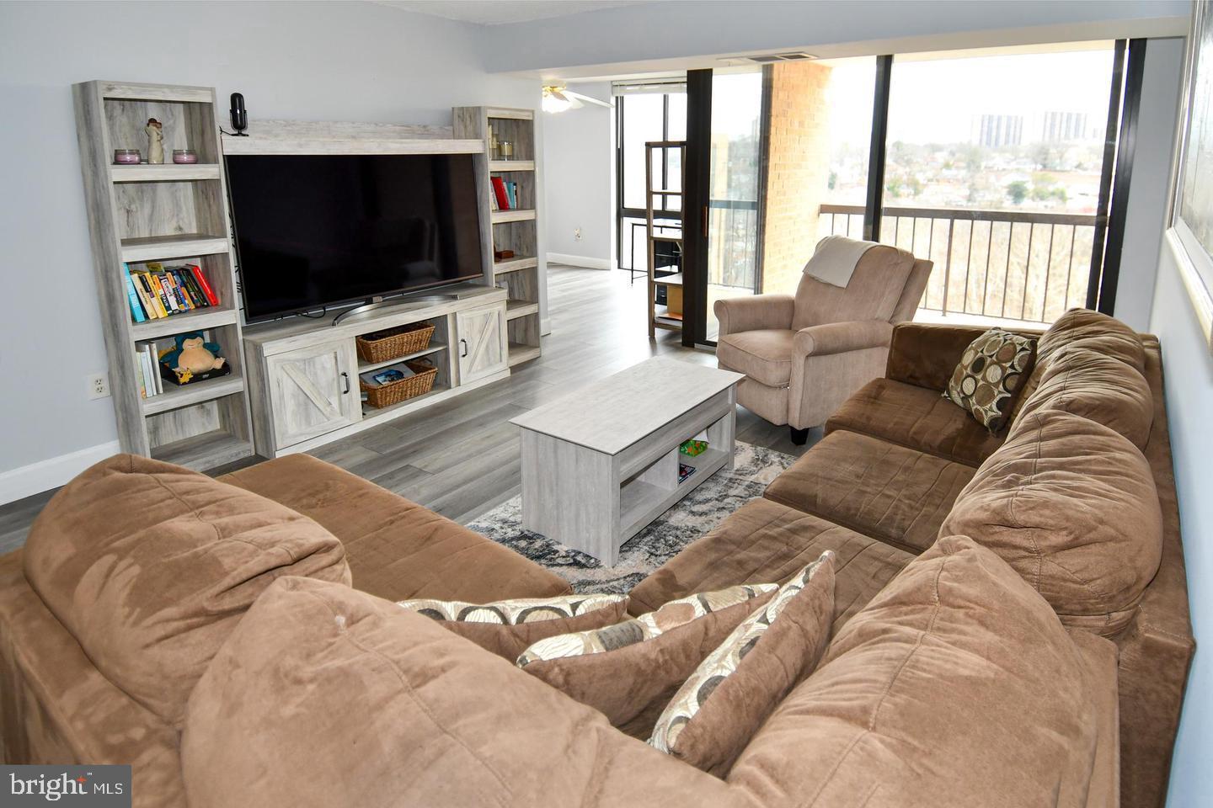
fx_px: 606
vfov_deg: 67.4
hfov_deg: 90.0
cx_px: 606
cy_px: 404
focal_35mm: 18
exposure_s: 1/60
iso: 360
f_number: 4
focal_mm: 12
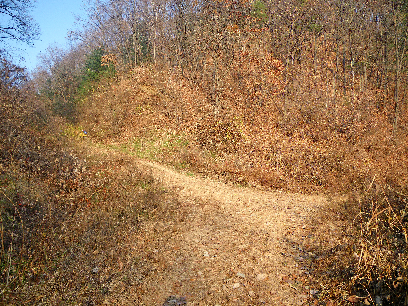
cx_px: 204
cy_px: 153
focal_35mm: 28
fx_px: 330
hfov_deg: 63.4
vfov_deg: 49.7
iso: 50
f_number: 3.5
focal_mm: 5
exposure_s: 1/160
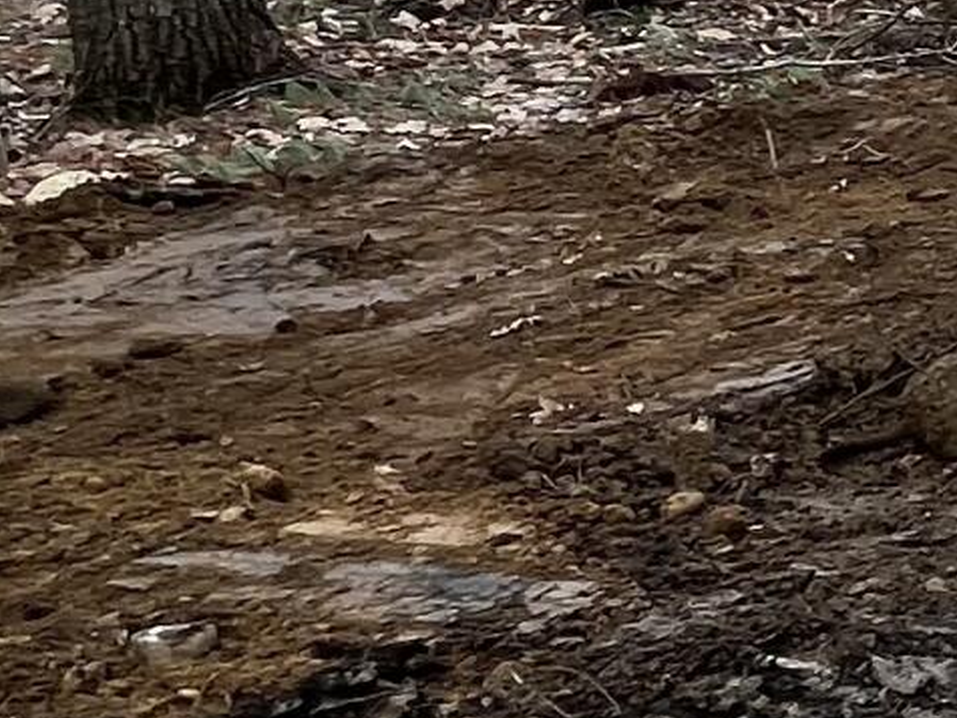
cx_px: 1948
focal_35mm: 82
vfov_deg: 17.5
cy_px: -16
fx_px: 2267
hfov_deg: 17.1
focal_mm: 1.57
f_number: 1.8
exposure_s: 1/99
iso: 40
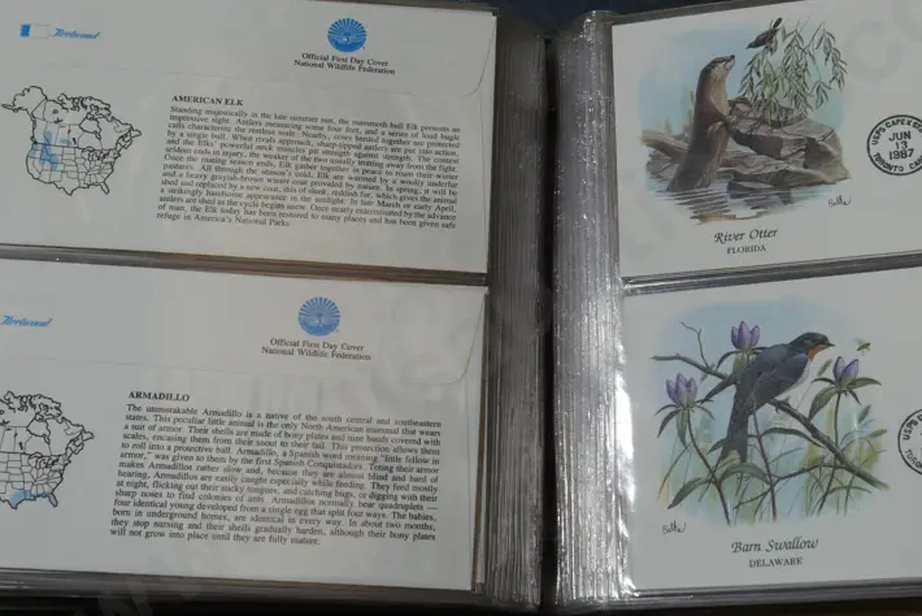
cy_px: 300
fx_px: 1460
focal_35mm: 57
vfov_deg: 23.8
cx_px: 539
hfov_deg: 35.0
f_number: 5
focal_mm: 19
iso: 200
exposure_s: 1/160
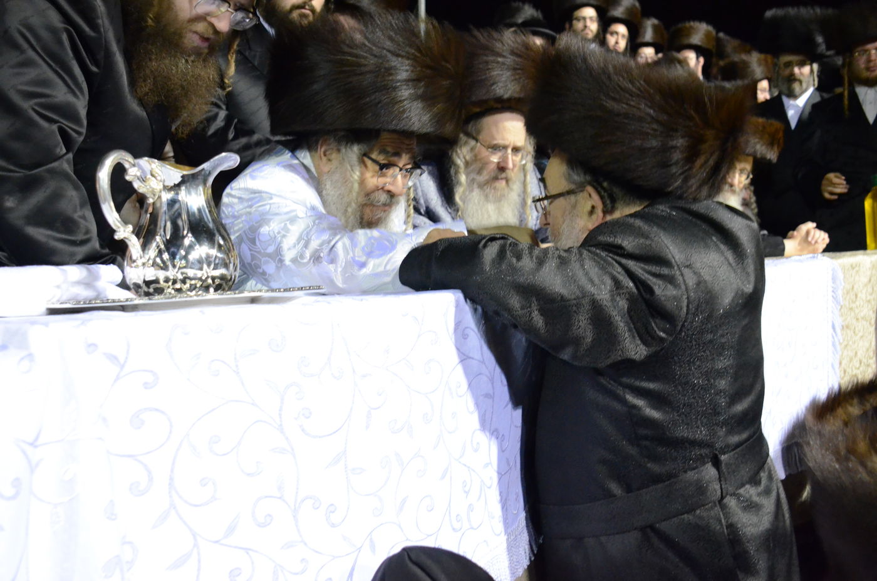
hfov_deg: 46.5
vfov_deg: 31.8
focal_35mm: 42
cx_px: 438
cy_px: 290
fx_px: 1021
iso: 4000
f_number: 4.5
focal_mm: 28
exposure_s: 1/50
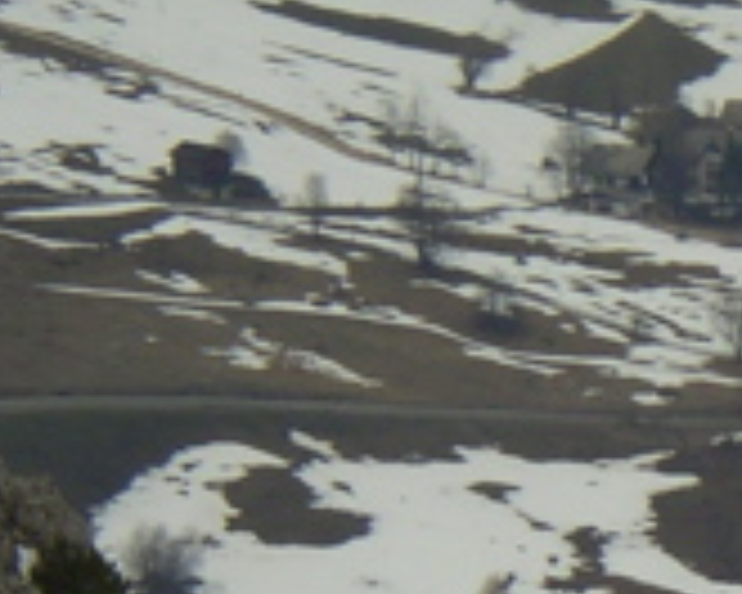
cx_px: 1138
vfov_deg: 3.9
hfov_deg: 4.9
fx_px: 8652
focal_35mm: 394
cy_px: 801
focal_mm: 16
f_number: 9.6
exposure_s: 1/160
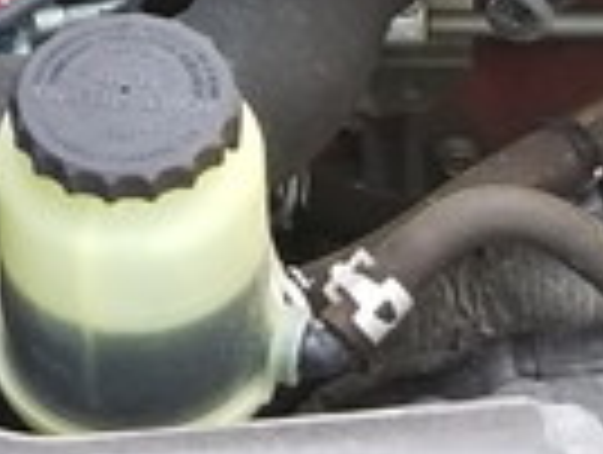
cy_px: -423
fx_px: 2495
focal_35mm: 143
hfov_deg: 13.7
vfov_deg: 9.8
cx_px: 68
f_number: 2.2
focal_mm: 4
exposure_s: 1/60
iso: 50
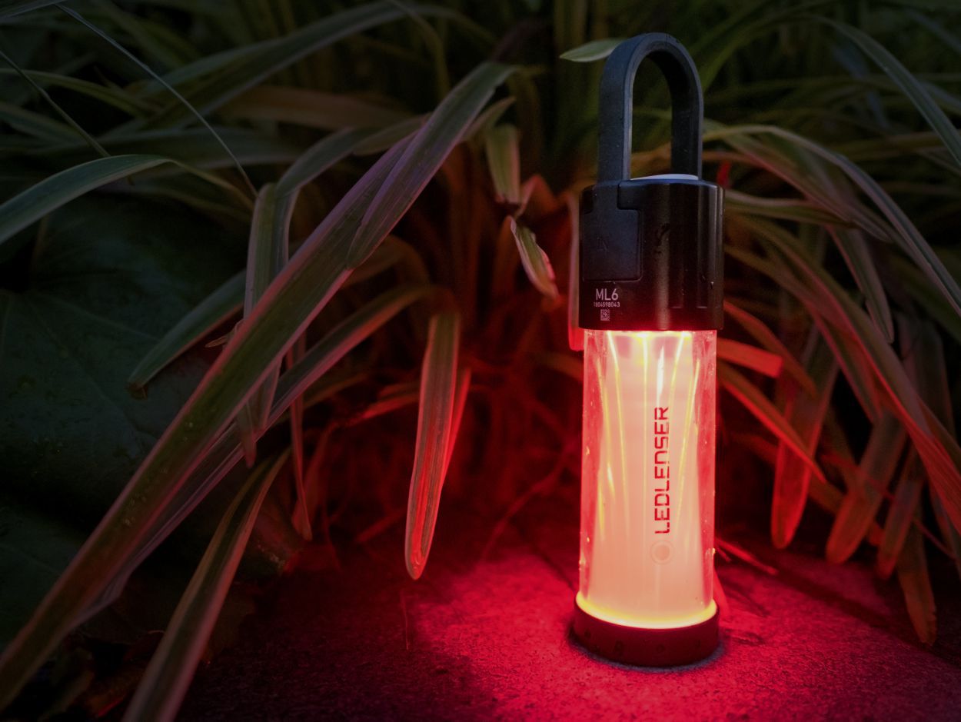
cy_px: 361
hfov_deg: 59.9
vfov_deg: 46.8
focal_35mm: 30
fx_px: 833
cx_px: 480
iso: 2500
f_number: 1.7
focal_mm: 15
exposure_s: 1/60
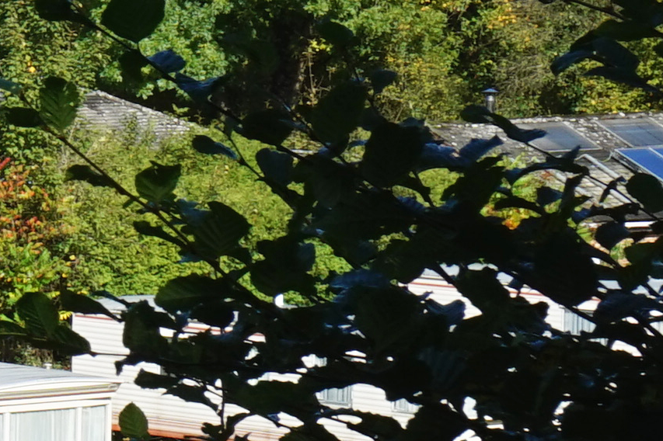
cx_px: -1148
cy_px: 93
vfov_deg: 4.9
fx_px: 5121
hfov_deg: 6.8
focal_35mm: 278
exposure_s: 1/80
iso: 100
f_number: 13
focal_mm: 29
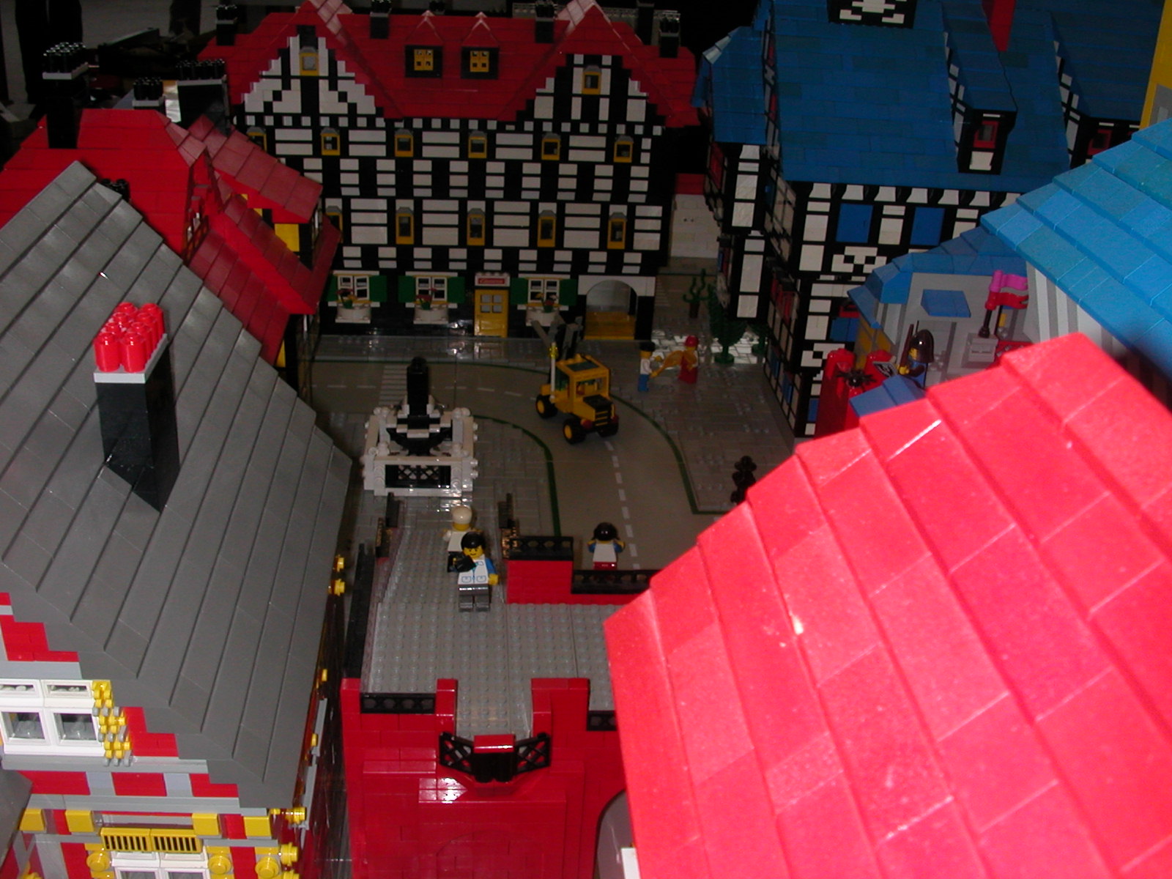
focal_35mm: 37
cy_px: 440
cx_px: 586
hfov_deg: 50.1
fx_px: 1253
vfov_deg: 38.7
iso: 100
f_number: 4.5
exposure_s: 1/59.9
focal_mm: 5.6
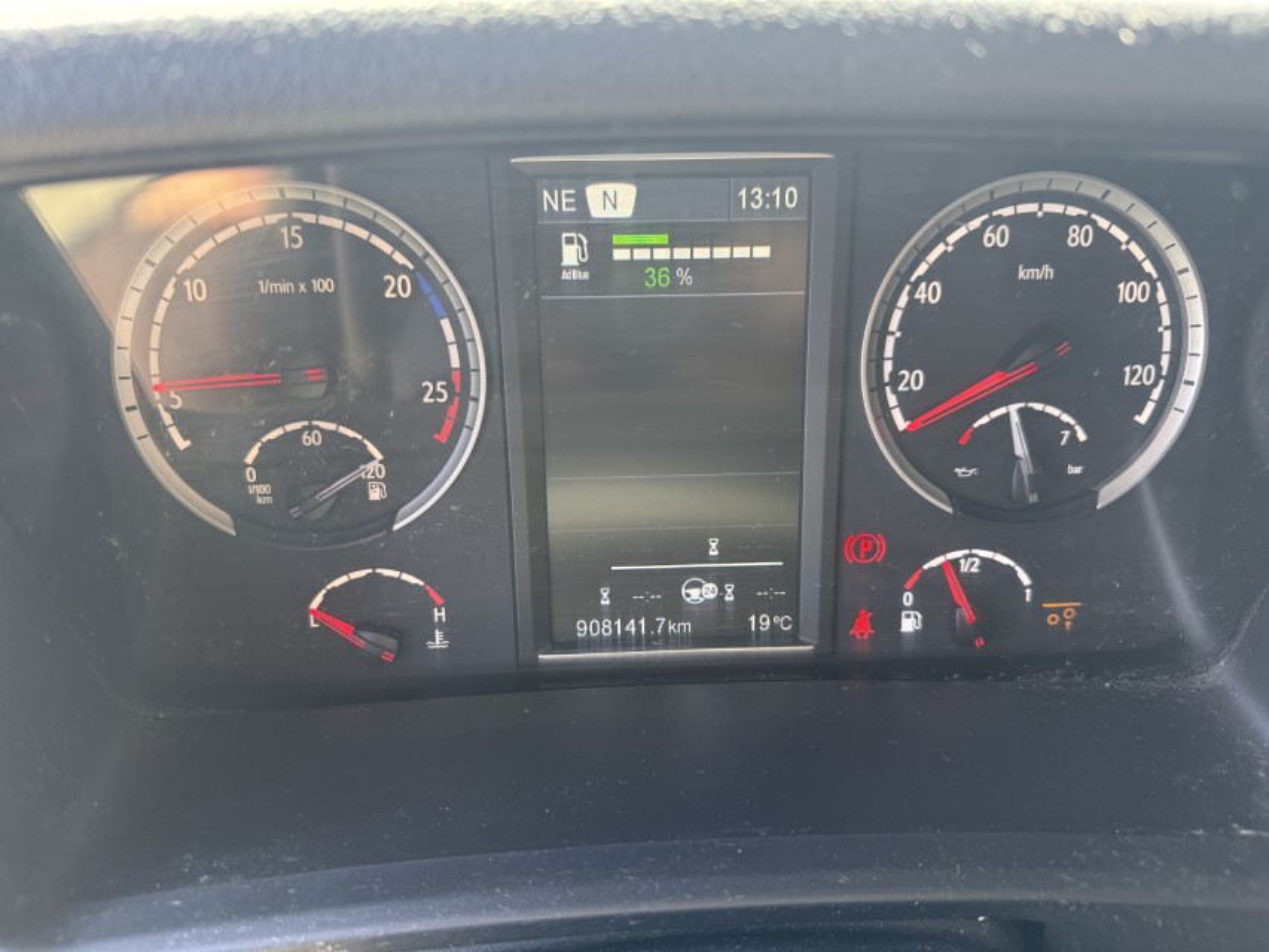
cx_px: 634
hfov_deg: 71.6
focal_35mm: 24
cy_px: 476
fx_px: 880
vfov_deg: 56.8
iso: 125
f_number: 1.78
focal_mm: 6.76
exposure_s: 1/121
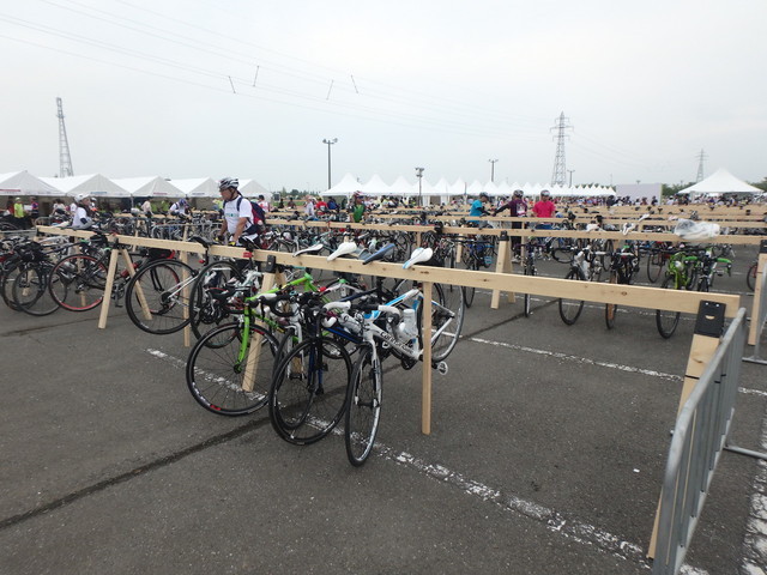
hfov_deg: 79.0
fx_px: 465
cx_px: 384
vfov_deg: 63.4
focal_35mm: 21
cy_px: 288
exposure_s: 1/250
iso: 125
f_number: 3.5
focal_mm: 3.7
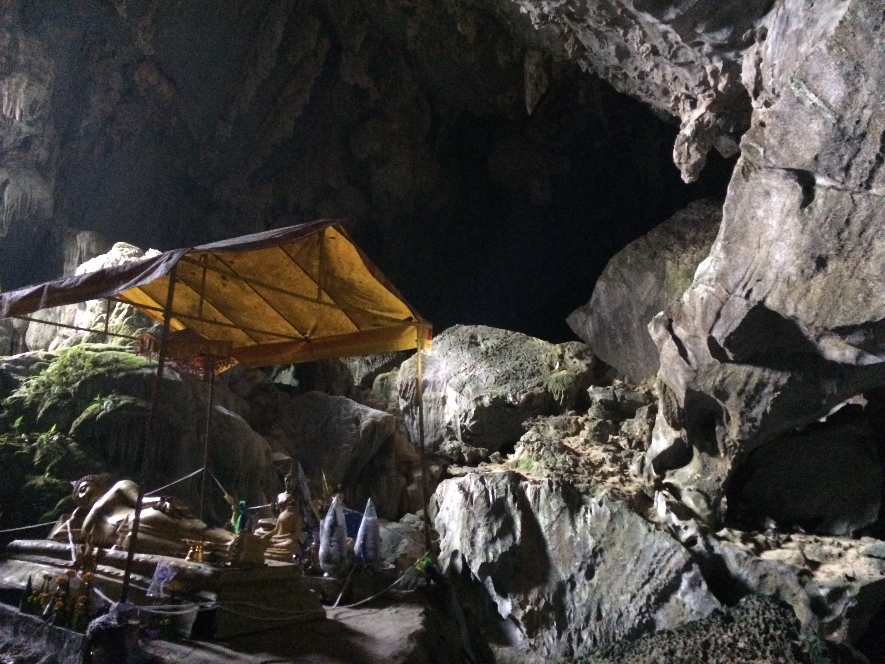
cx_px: 442
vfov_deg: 48.2
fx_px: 741
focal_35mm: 29
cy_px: 332
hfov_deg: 61.7
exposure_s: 1/17
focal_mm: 4.15
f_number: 2.2
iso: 640
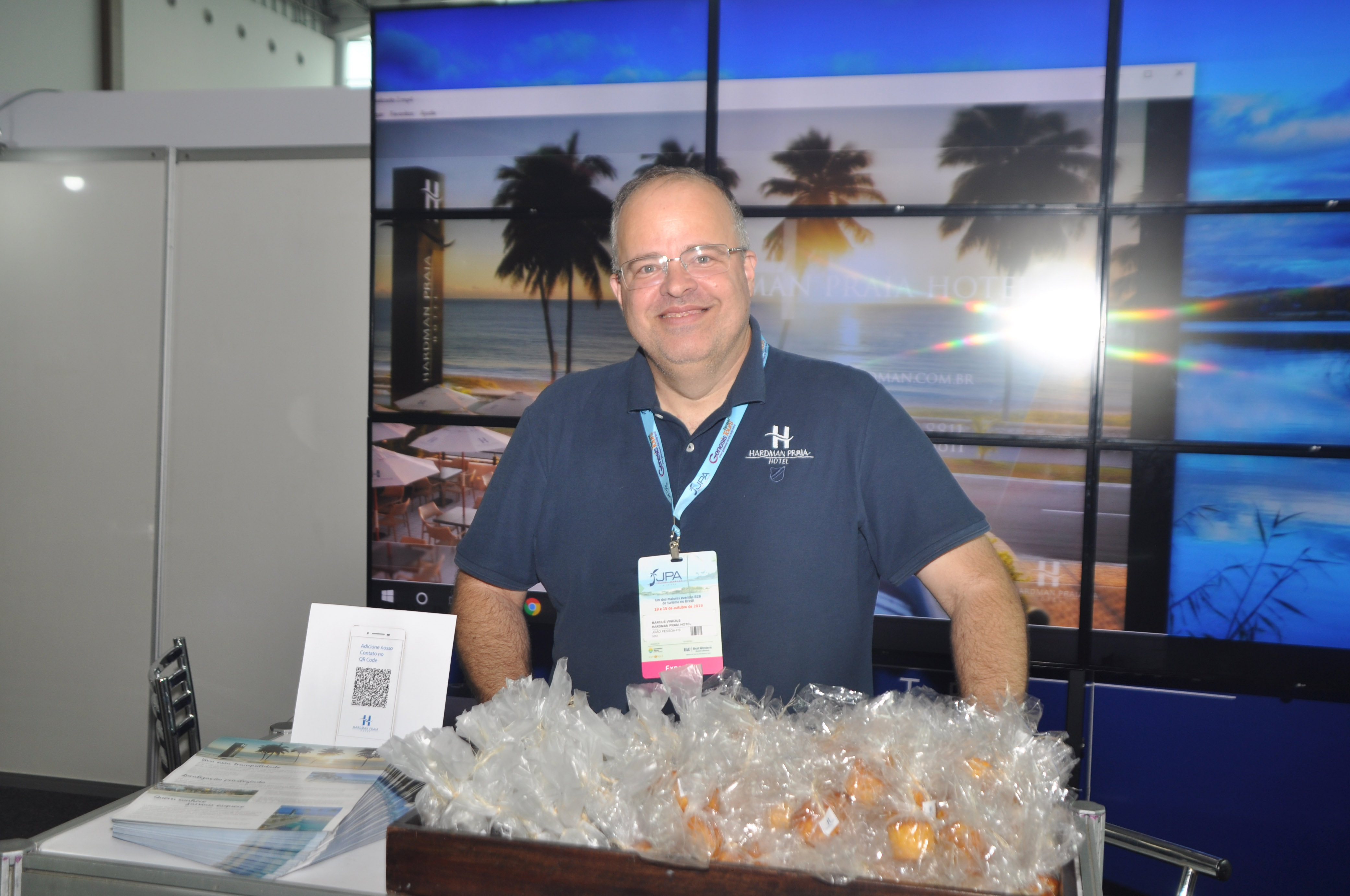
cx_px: 675
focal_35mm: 36
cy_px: 448
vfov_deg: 36.8
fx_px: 1348
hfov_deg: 53.2
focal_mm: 24
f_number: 3.8
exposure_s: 1/60
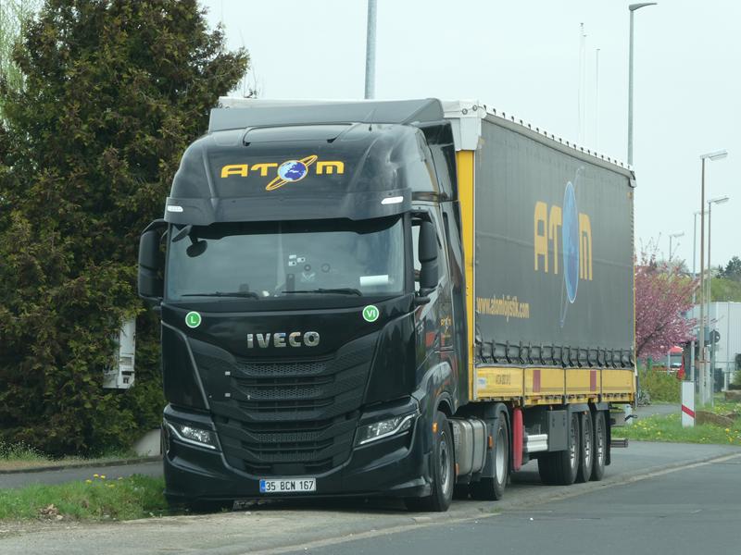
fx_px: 4281
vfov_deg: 7.4
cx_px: 370
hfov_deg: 9.9
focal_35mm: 200
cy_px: 278
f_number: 5.6
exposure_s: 1/100
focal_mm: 35.8
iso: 80
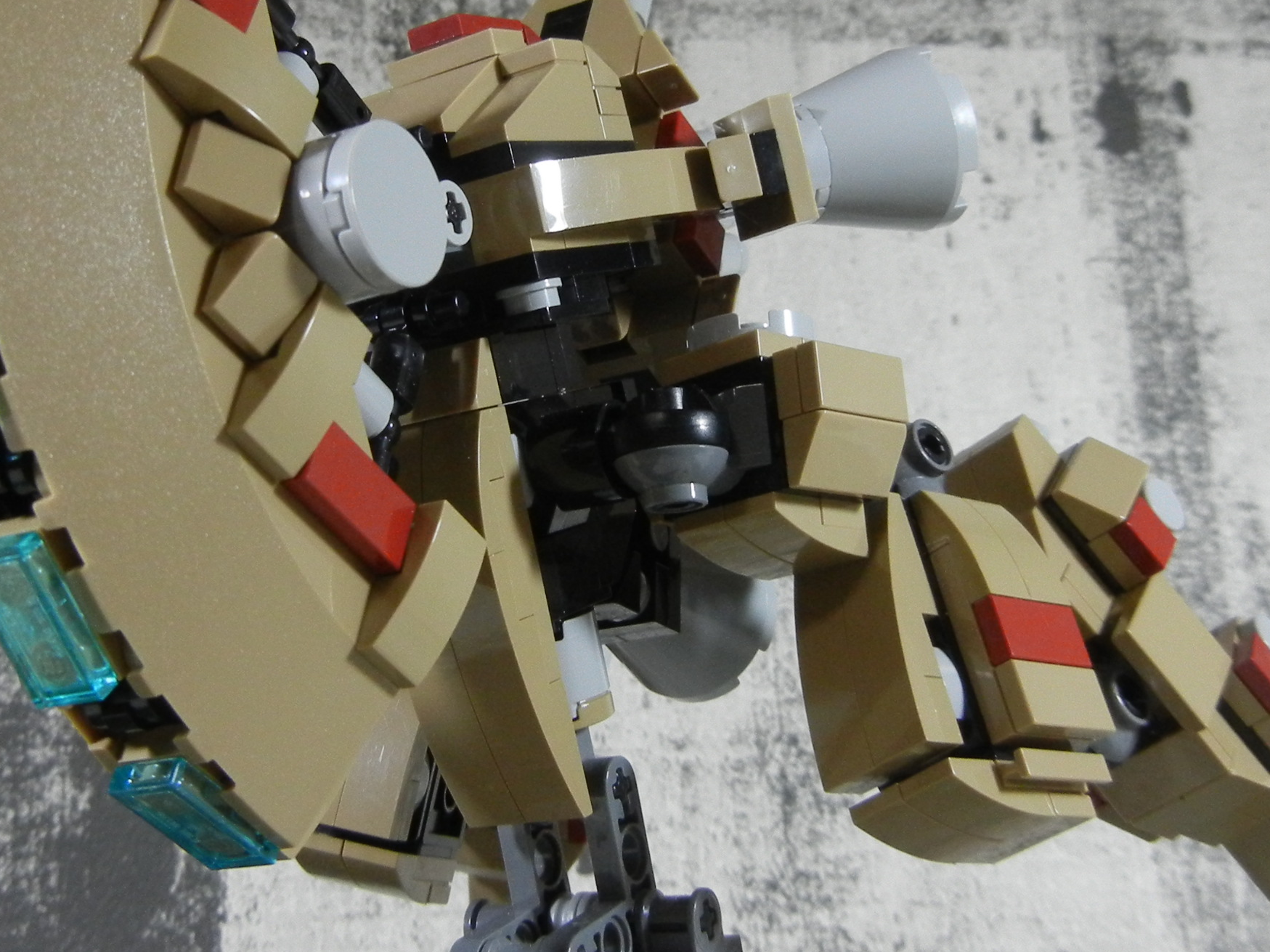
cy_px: 386
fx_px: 2054
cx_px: 529
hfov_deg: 34.3
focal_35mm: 56
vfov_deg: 26.0
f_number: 3.5
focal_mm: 5.4
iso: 400
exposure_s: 1/40
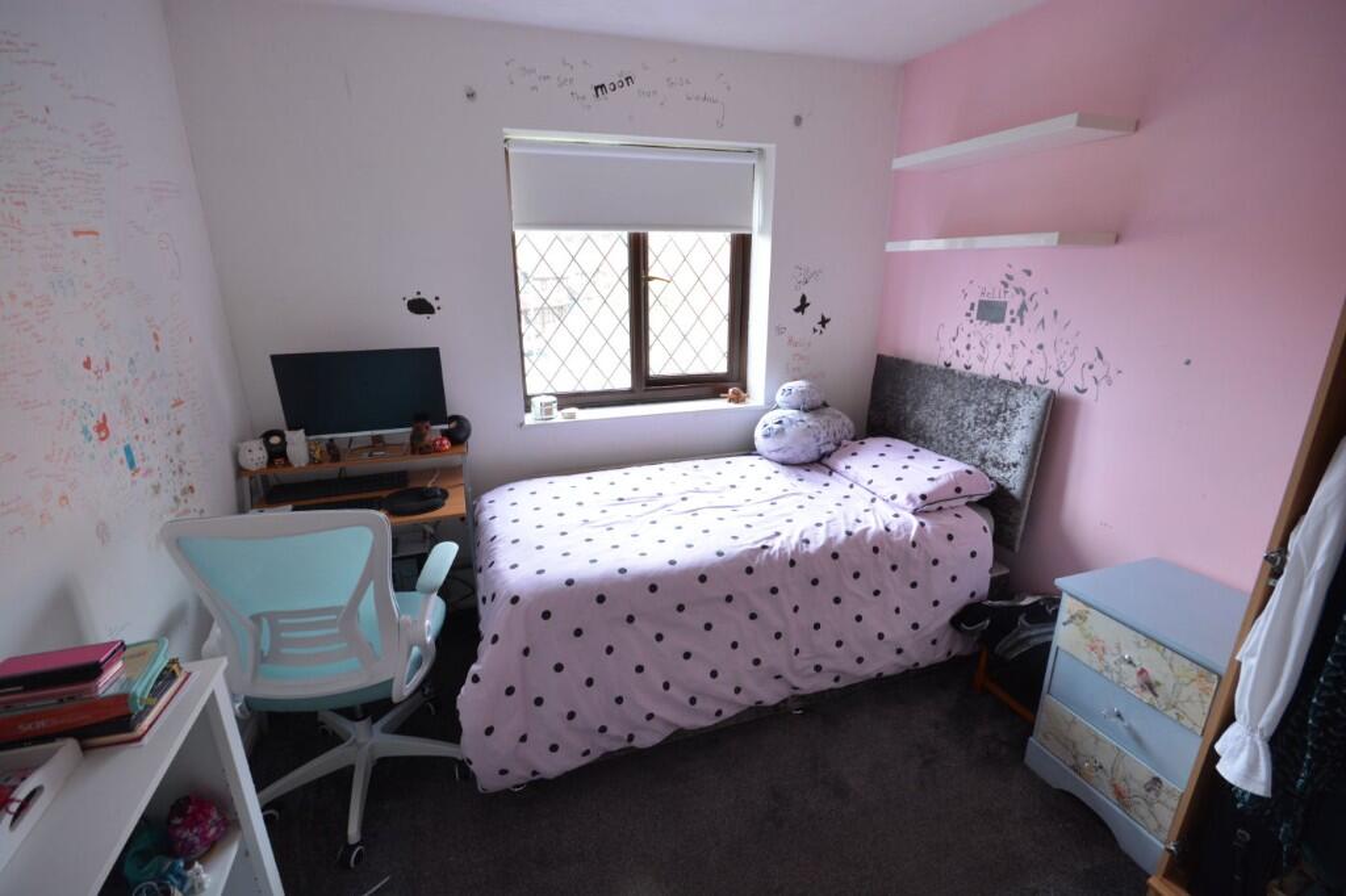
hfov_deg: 100.4
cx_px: 673
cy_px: 448
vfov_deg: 77.3
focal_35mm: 15
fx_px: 561
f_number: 8
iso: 400
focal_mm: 10
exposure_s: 1/20
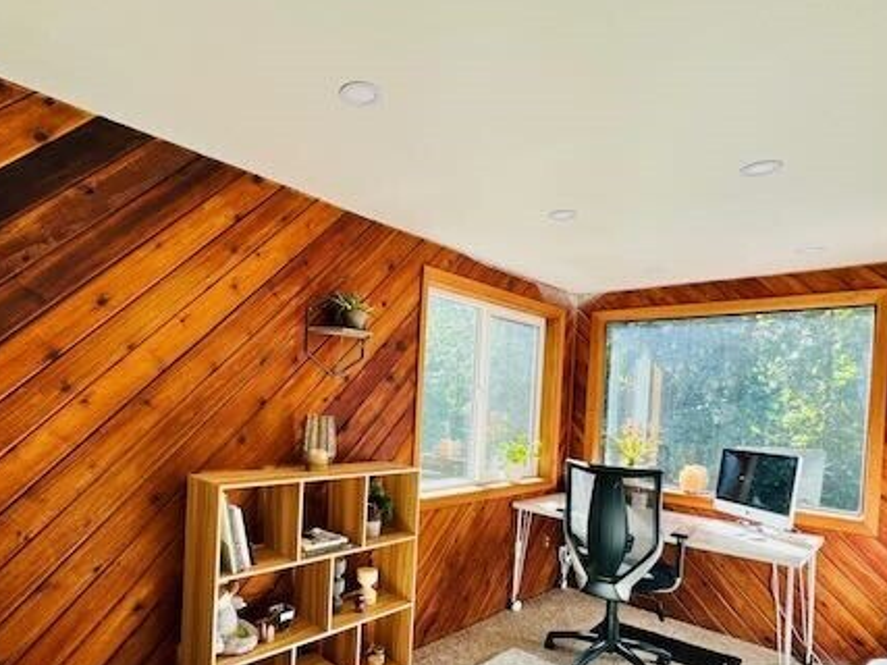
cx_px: 374
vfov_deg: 62.7
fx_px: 538
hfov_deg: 78.4
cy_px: 409
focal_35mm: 21
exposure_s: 1/99
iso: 50
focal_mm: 2.22
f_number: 2.2
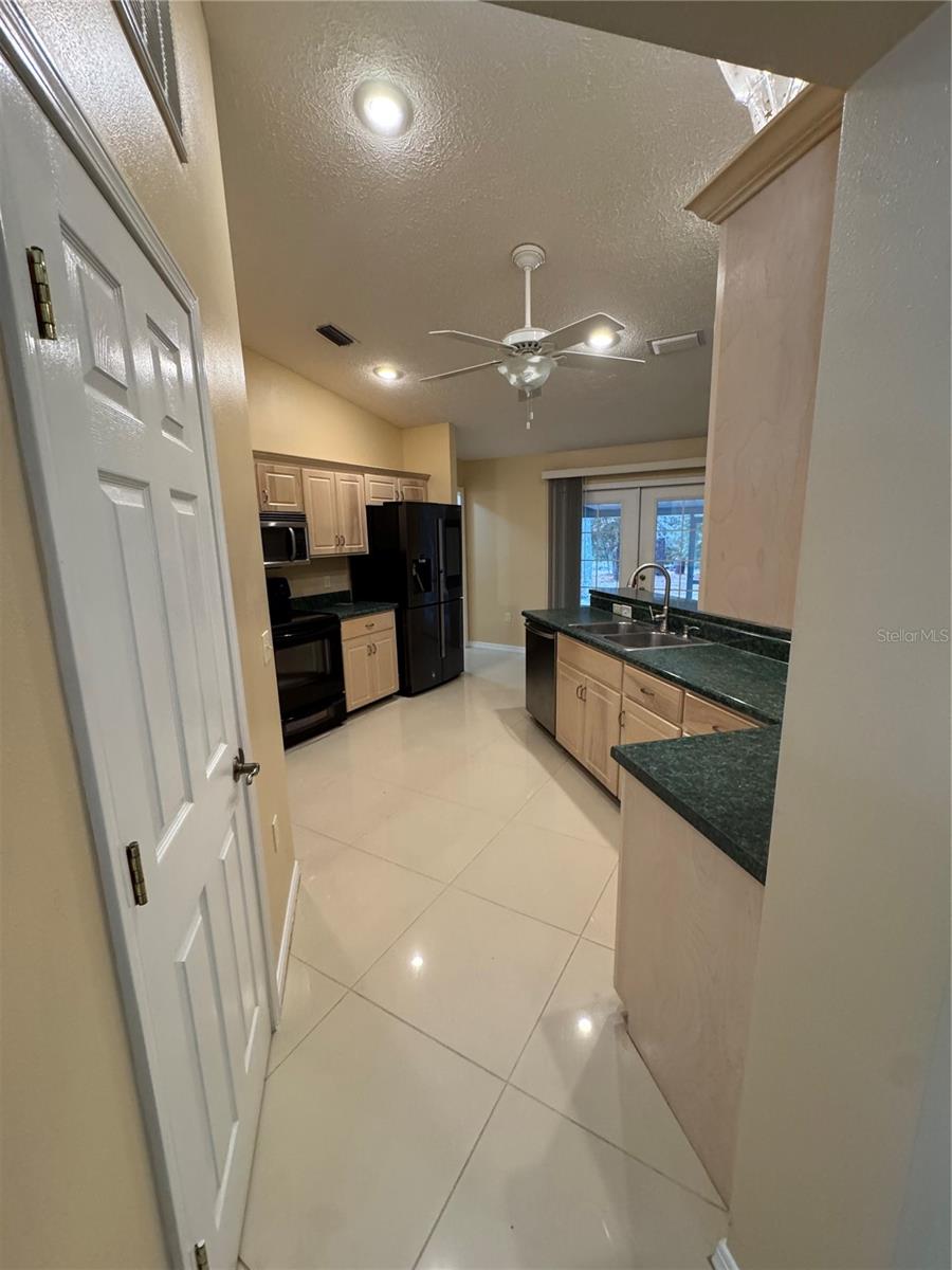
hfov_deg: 85.7
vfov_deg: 102.1
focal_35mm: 14
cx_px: 476
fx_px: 513
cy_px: 635
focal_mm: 2.22
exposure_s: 1/60
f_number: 2.2
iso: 320
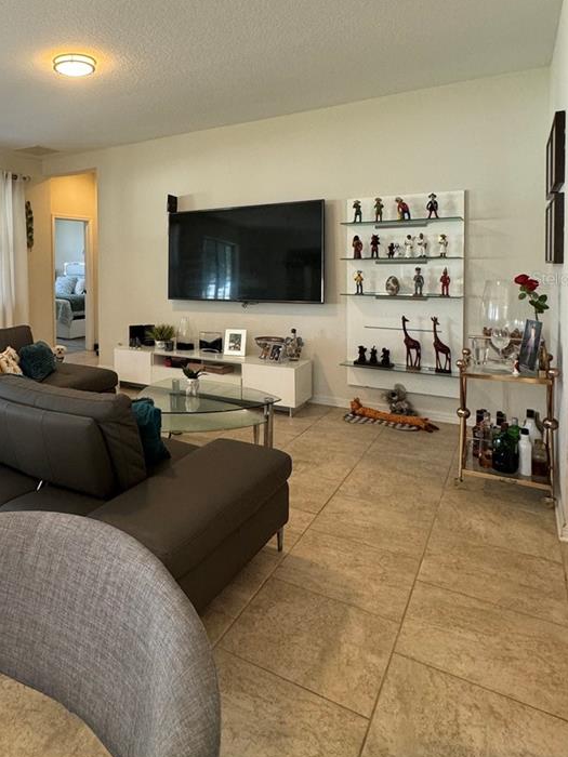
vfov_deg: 70.3
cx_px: 122
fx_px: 525
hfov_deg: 53.4
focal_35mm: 24
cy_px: 278
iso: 250
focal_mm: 2.22
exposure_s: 1/60
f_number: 2.2
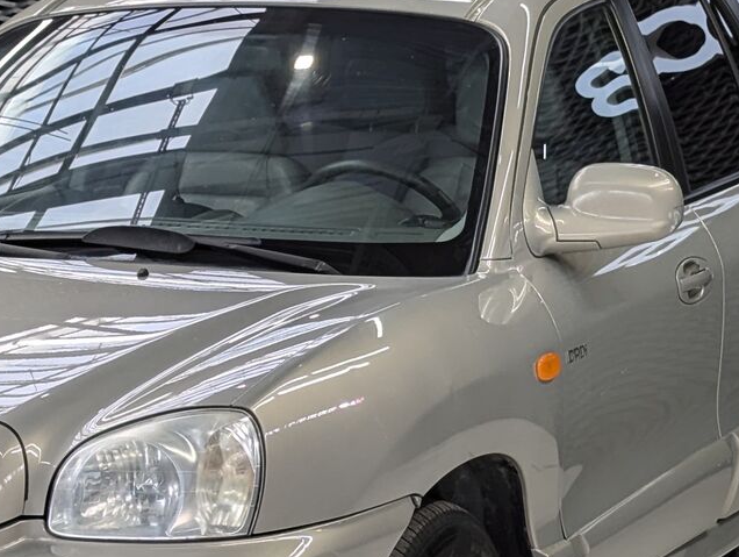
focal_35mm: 145
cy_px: 343
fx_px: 3100
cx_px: 322
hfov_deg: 13.6
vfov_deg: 10.3
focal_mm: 6.81
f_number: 1.85
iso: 42
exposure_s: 1/170
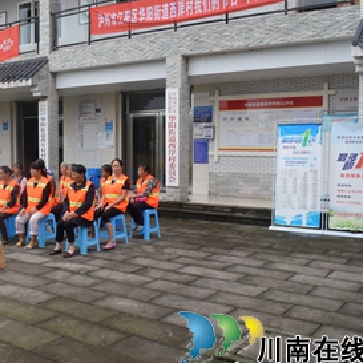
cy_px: 187
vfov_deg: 40.0
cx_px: 88
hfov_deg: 38.9
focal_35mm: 42
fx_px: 498
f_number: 10
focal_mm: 18
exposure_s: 1/400
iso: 1000
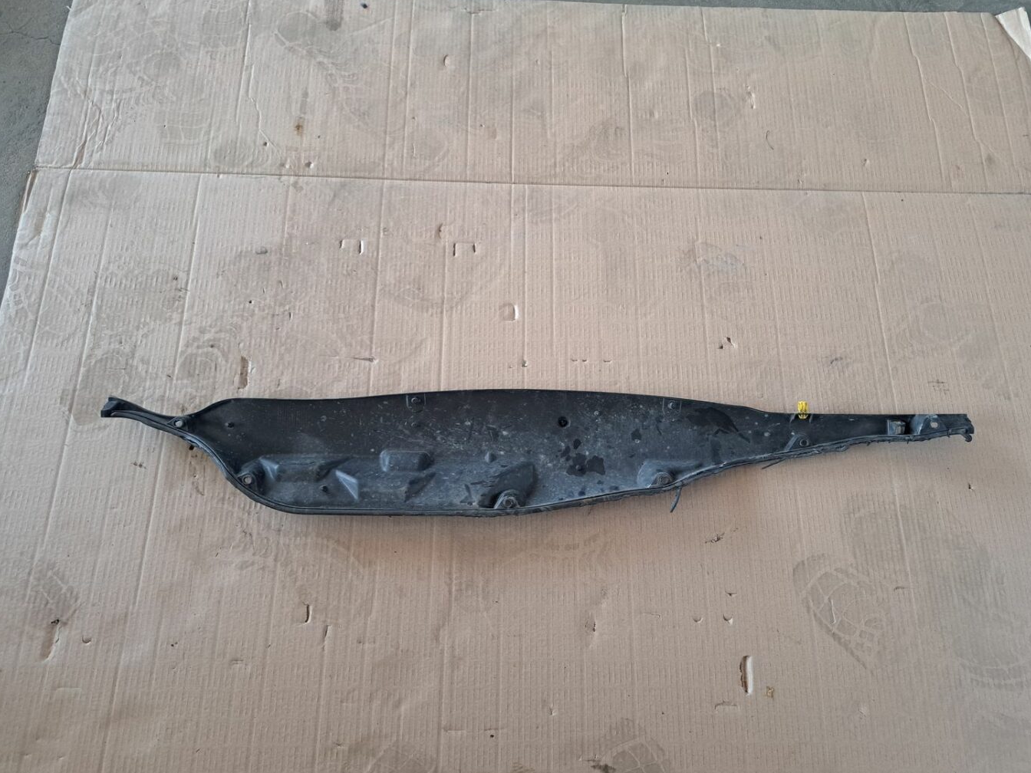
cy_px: 383
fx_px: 745
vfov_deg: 54.9
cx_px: 532
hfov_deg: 69.4
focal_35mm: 25
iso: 250
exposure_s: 1/60
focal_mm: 5.23
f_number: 1.8
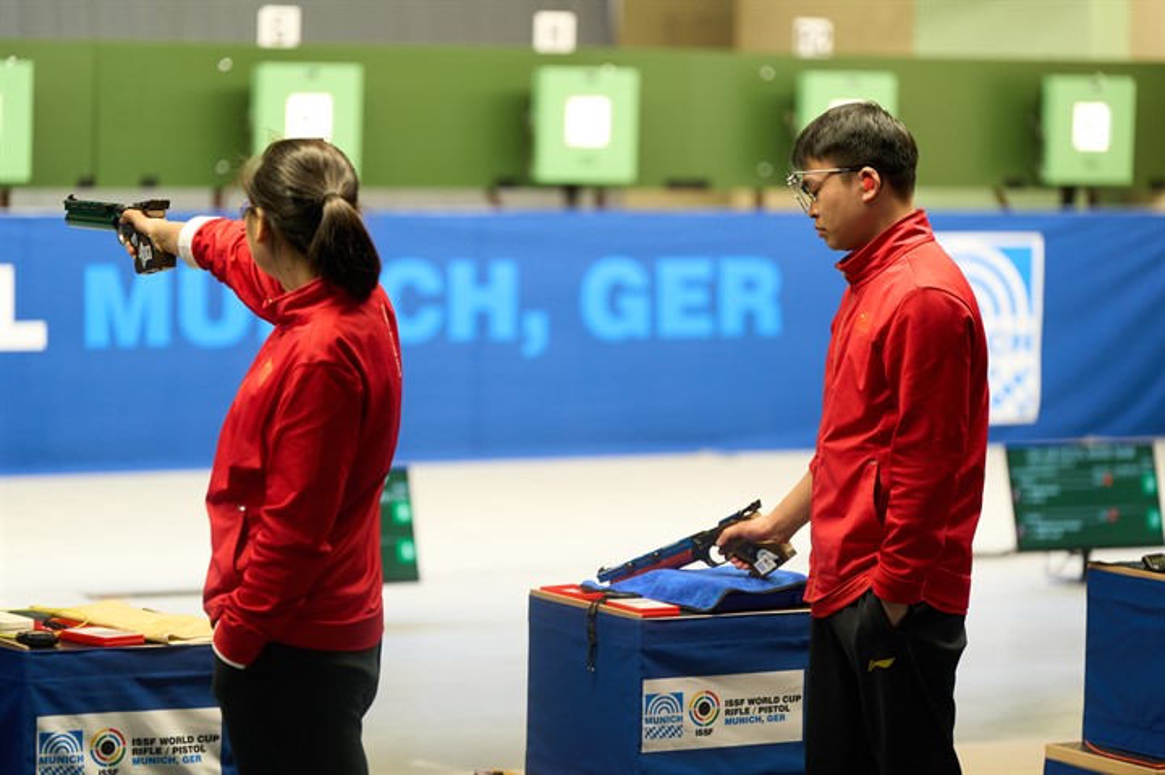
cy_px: 388
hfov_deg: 14.9
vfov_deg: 9.9
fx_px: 4463
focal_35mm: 138
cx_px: 582
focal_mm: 138
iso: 1000
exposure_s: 1/160
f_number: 2.8
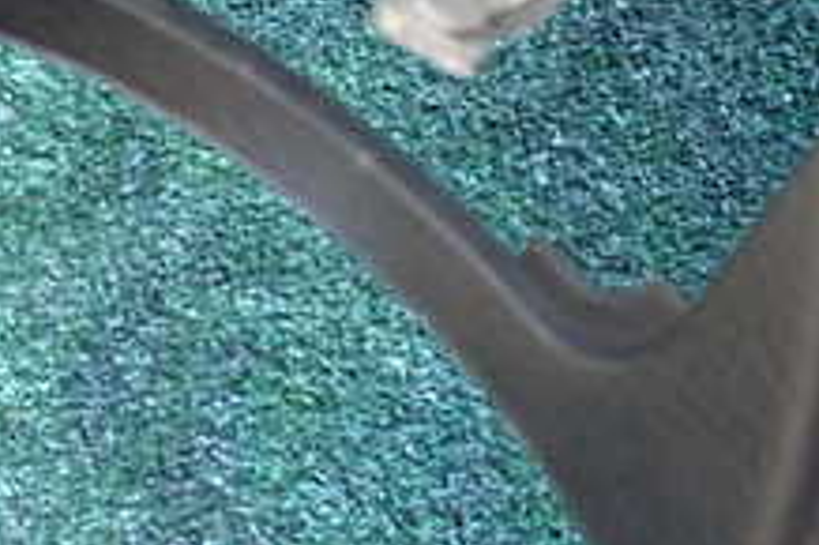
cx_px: 451
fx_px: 1955
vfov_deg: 15.0
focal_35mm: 86
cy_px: -192
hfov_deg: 23.7
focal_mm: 5.4
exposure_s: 1/30
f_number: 2.3
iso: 640
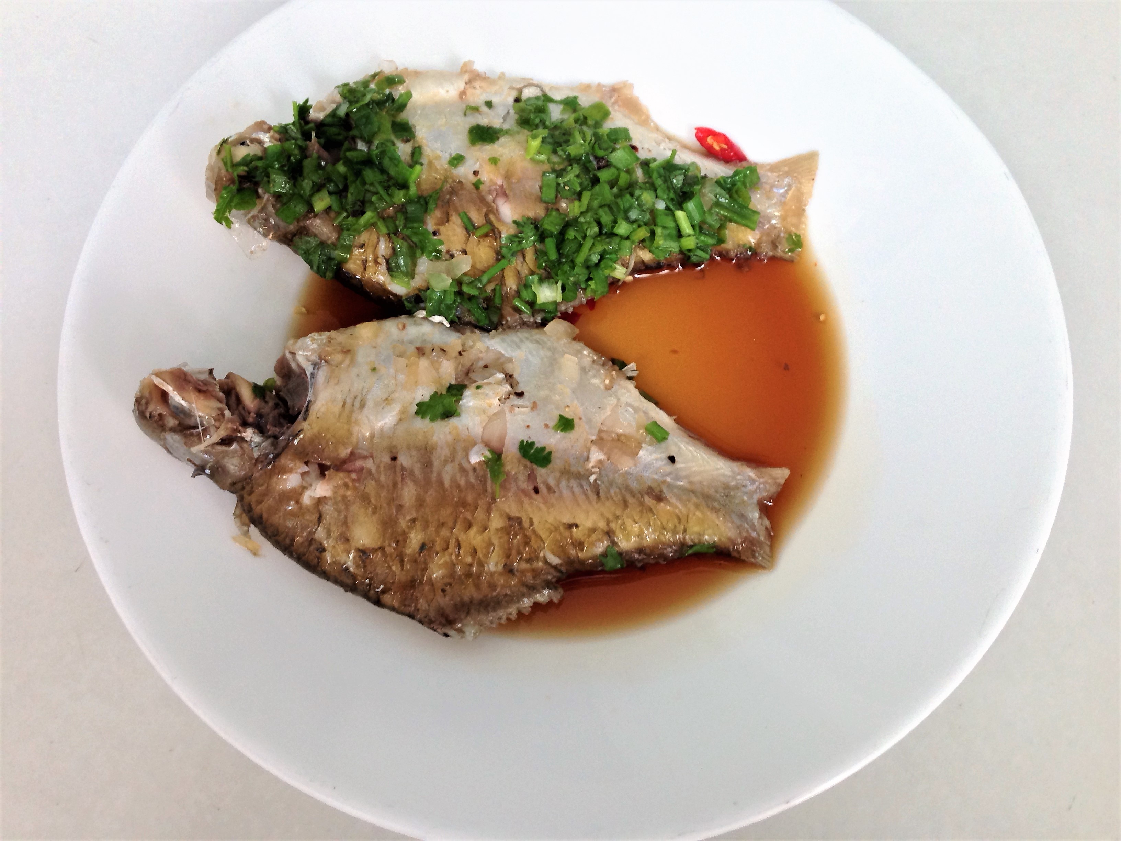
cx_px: 560
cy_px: 420
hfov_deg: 55.4
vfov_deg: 42.9
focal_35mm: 33
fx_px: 1069
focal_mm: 4.12
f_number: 2.4
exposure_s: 1/20
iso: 80
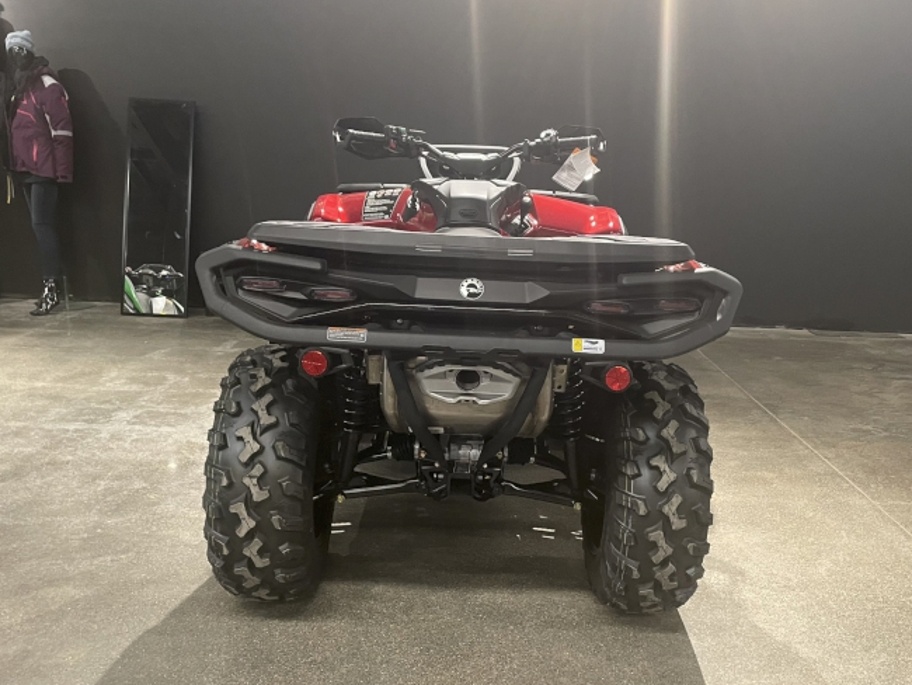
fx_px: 843
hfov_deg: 56.8
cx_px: 467
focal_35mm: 32
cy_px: 387
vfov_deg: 44.1
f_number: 1.6
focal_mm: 4.2
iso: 250
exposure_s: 1/60
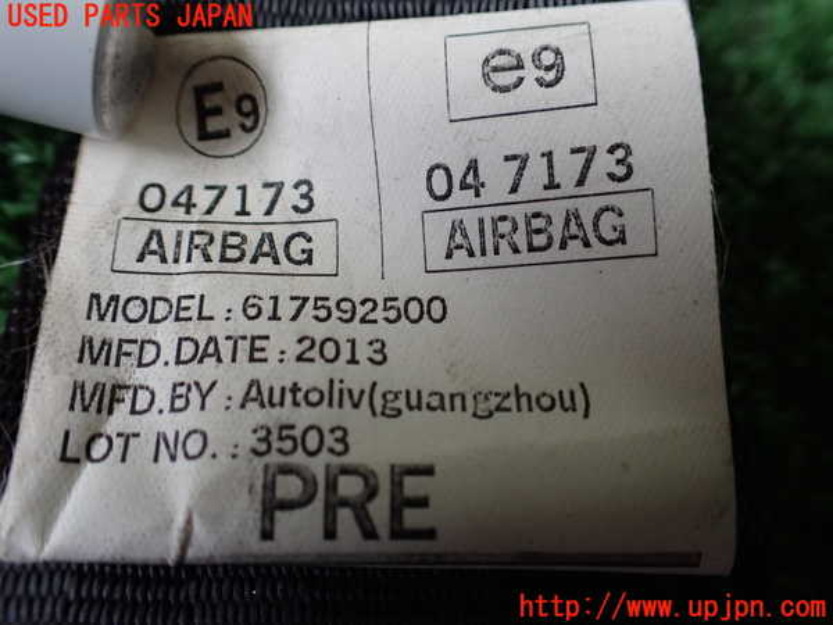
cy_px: 312
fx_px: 722
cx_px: 416
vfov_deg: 46.8
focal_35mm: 30
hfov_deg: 60.0
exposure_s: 1/125
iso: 320
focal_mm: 5.4
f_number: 2.3
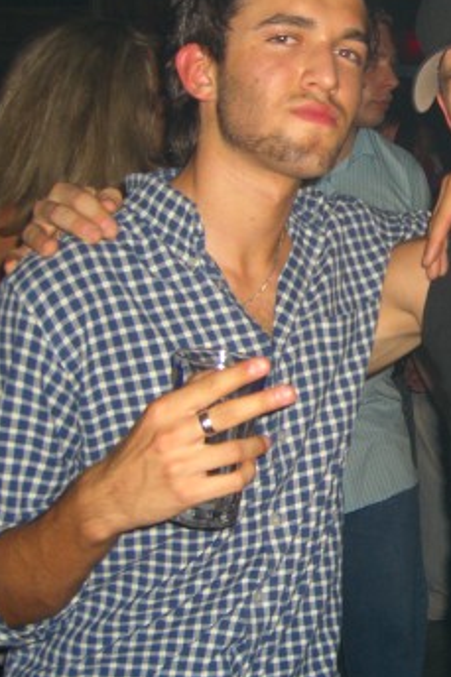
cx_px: 518
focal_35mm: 69
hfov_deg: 18.8
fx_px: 1298
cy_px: 295
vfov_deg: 29.2
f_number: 2.8
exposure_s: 1/60
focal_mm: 7.9
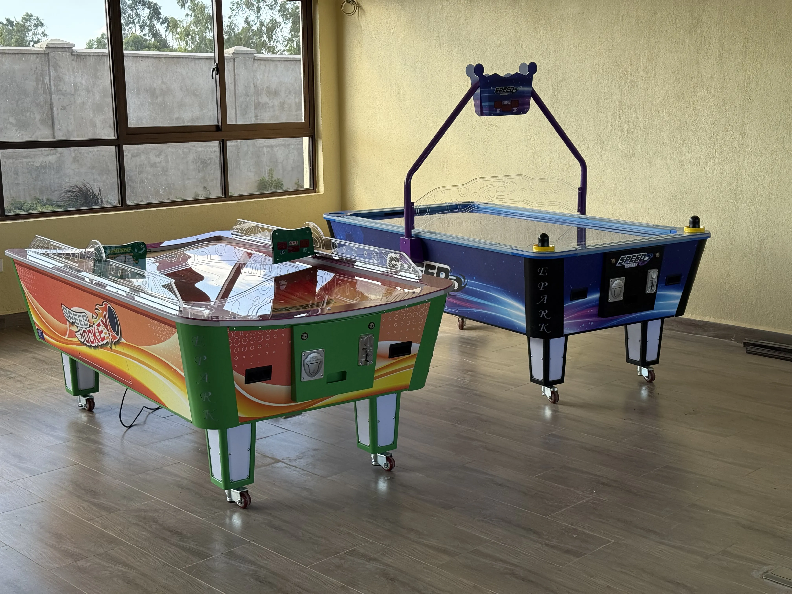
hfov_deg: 39.7
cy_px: 297
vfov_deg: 30.3
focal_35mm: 48
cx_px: 396
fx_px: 1098
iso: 100
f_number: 1.78
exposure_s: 1/407
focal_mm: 6.76
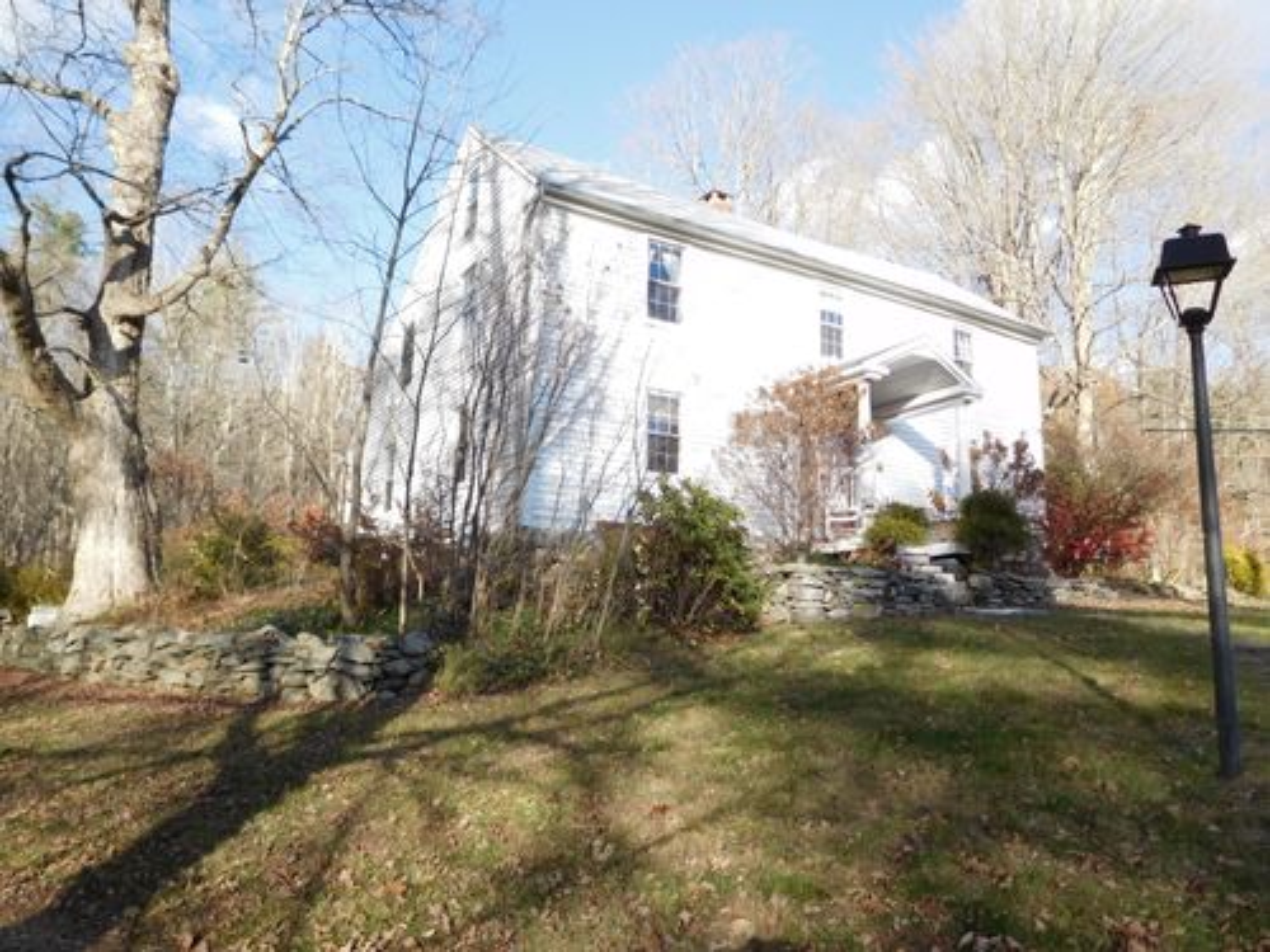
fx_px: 917
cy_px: 476
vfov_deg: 54.9
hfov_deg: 69.4
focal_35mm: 25
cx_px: 635
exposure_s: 1/400
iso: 125
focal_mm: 4.5
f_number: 3.4
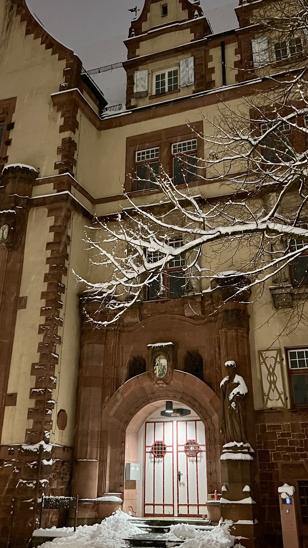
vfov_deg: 52.2
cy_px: 202
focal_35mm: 38
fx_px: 552
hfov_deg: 31.2
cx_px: 163
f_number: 1.5
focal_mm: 5.7
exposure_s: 1/25
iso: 800
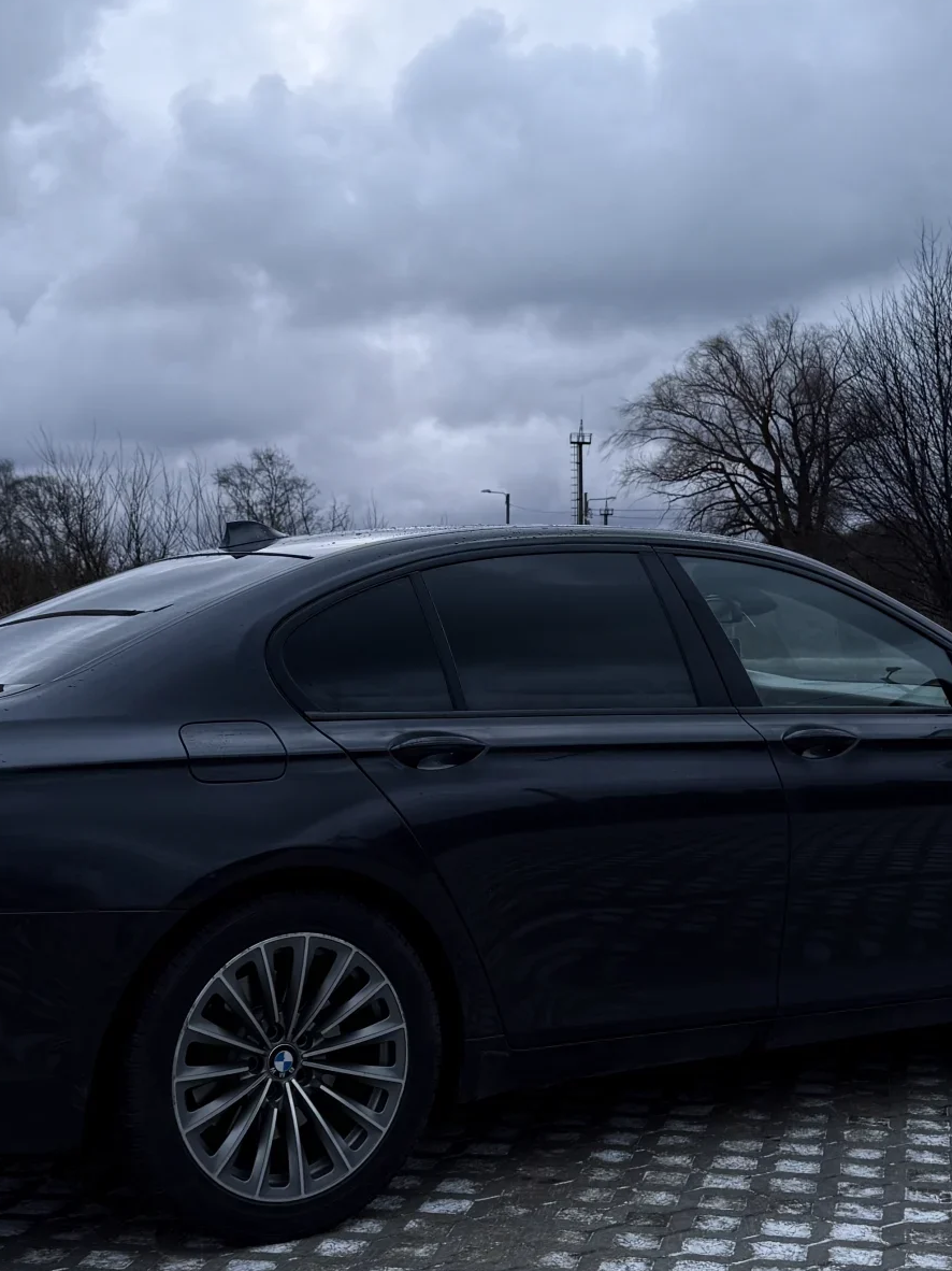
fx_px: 1907
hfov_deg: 28.0
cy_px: 554
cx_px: 527
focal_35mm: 52
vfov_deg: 36.8
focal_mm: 6.76
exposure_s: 1/121
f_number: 1.78
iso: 80
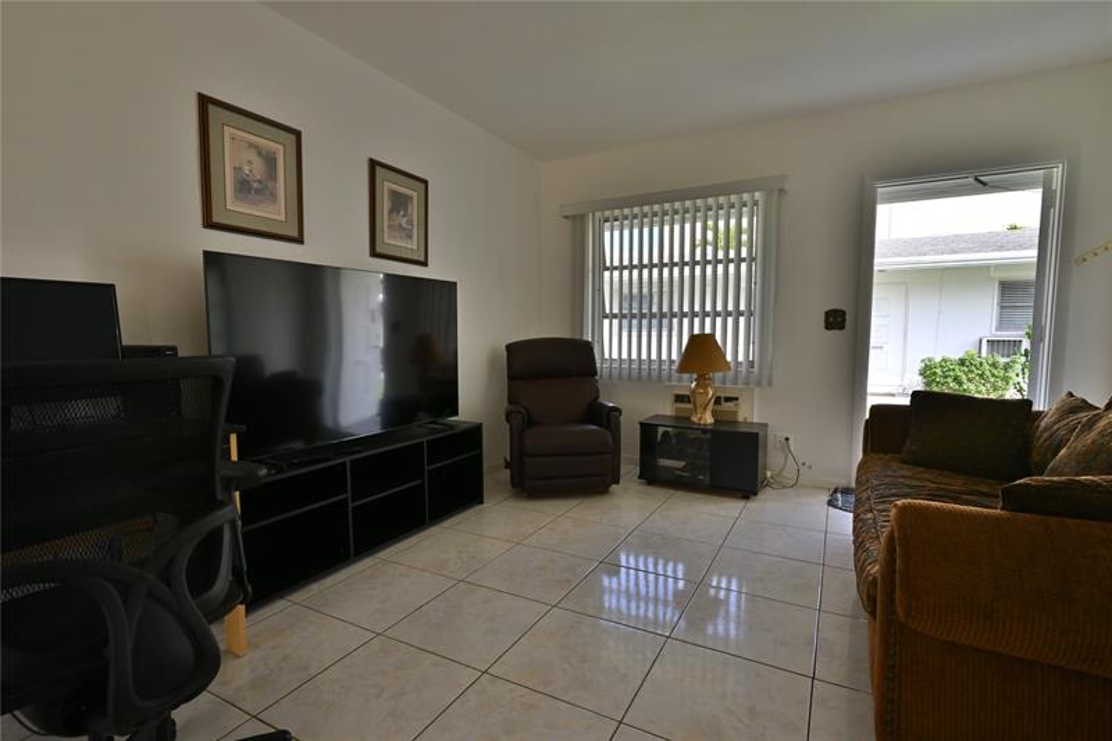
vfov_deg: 70.4
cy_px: 370
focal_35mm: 17
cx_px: 556
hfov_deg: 93.3
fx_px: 525
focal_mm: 17
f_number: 8
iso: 1800
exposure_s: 1/640
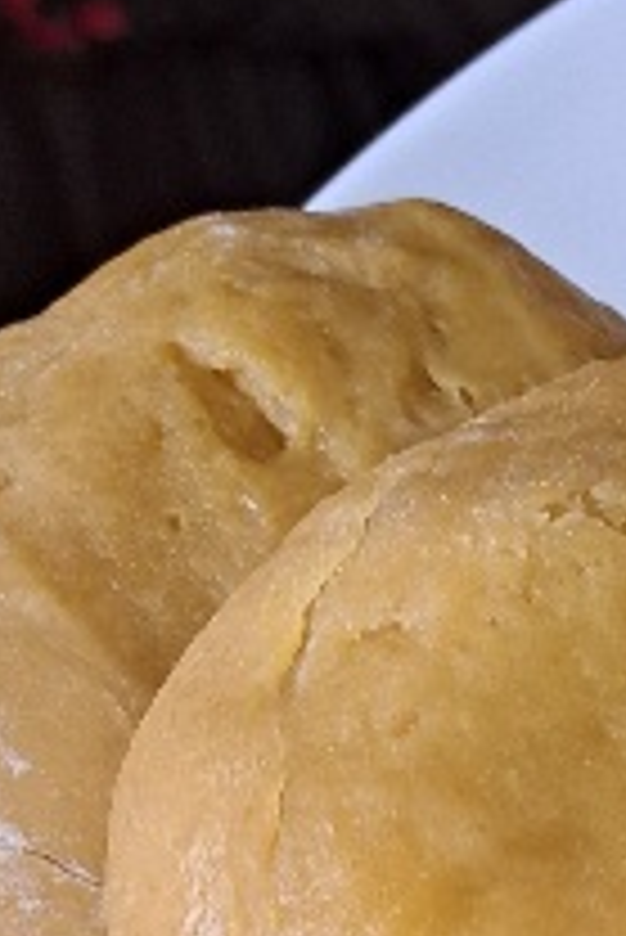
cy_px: 1233
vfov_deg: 17.2
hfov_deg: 10.6
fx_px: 2890
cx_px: 1506
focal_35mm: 111
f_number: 1.8
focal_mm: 5.23
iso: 125
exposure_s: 1/50
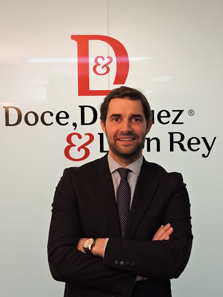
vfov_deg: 38.2
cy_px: 148
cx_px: 112
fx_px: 429
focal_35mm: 50
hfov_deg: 29.1
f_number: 3.6
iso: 400
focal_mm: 8.9
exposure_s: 1/30
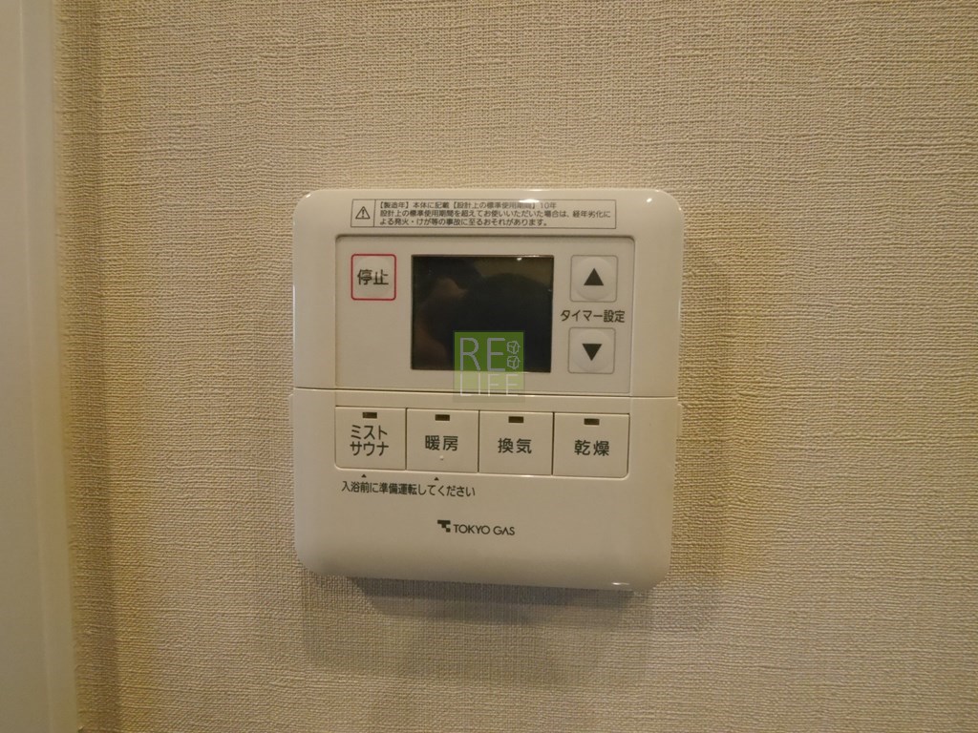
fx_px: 396
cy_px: 366
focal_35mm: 14
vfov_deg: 85.7
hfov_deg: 102.1
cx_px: 489
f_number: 18
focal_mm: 7
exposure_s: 1/20
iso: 3200
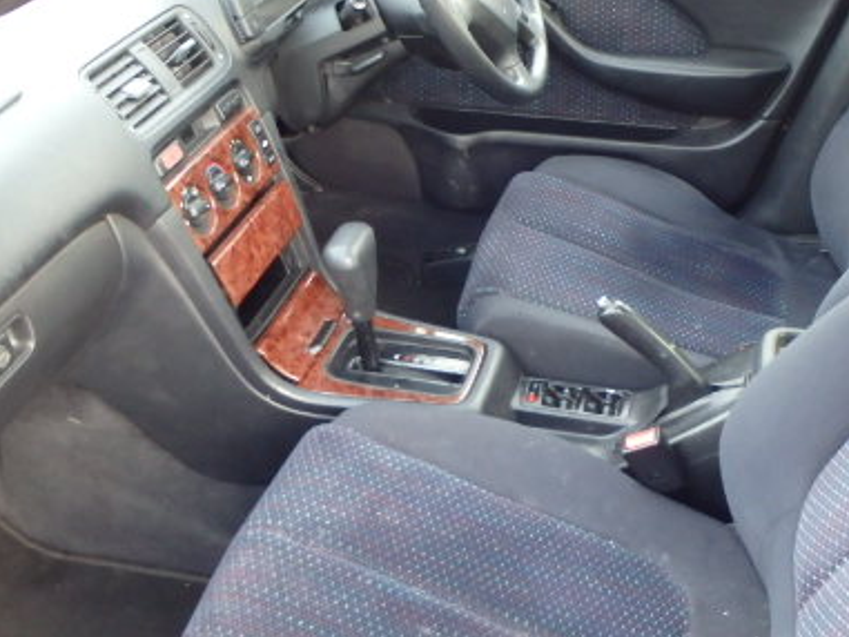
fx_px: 1153
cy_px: 352
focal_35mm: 47
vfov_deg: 30.9
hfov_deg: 40.1
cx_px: 530
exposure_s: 1/50
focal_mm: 5
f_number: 3.9
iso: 640
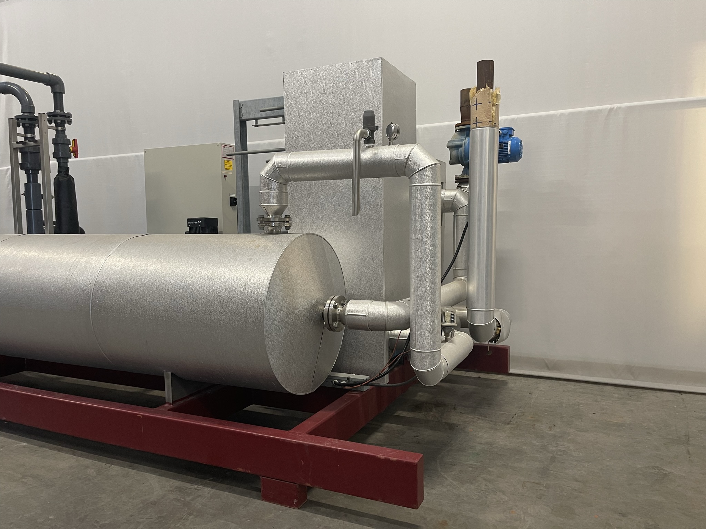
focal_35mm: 26
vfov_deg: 53.1
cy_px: 264
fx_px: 530
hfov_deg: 67.3
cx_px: 353
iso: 250
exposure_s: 1/50
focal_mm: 5.1
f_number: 1.6
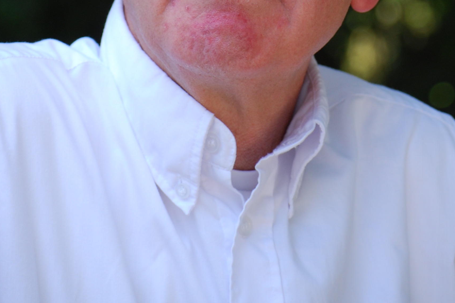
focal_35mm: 231
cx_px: 249
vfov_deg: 5.9
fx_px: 2919
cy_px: -185
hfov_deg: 8.9
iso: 200
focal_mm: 68
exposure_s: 1/200
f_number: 4.2
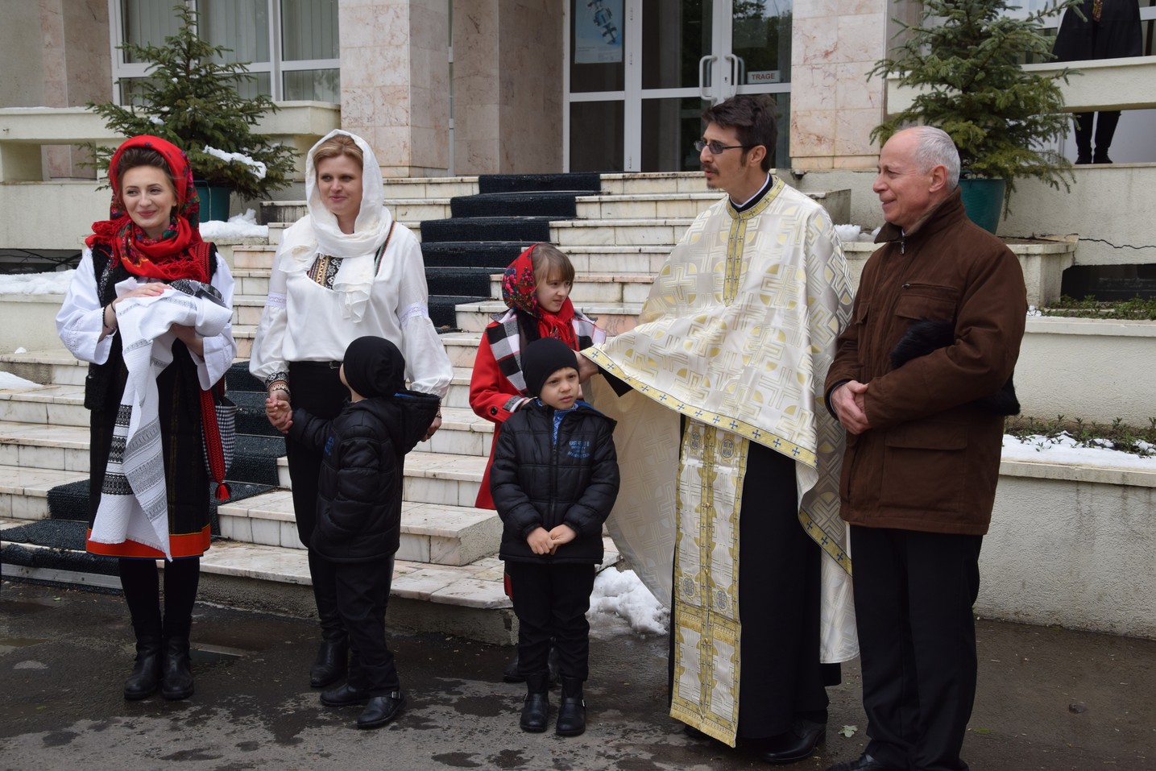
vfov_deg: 29.9
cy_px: 386
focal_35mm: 45
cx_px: 578
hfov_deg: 43.6
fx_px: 1445
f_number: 8
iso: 280
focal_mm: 30
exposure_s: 1/250
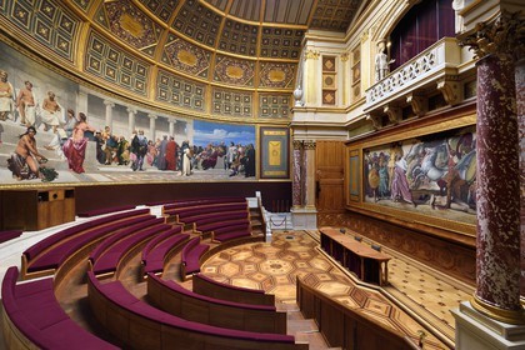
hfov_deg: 104.3
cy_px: 175
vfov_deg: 81.2
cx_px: 262
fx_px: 204
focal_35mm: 14
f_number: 7.1
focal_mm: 14
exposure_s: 1/13
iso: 800
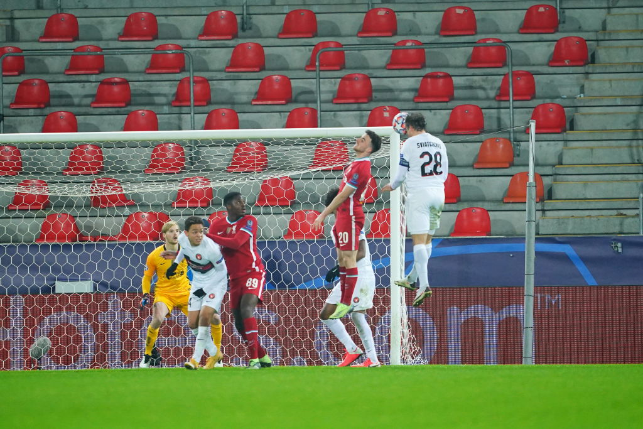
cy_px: 214
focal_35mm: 600
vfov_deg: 2.3
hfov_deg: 3.4
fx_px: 10717
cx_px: 322
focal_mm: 400
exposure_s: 1/2000
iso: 4000
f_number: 2.8
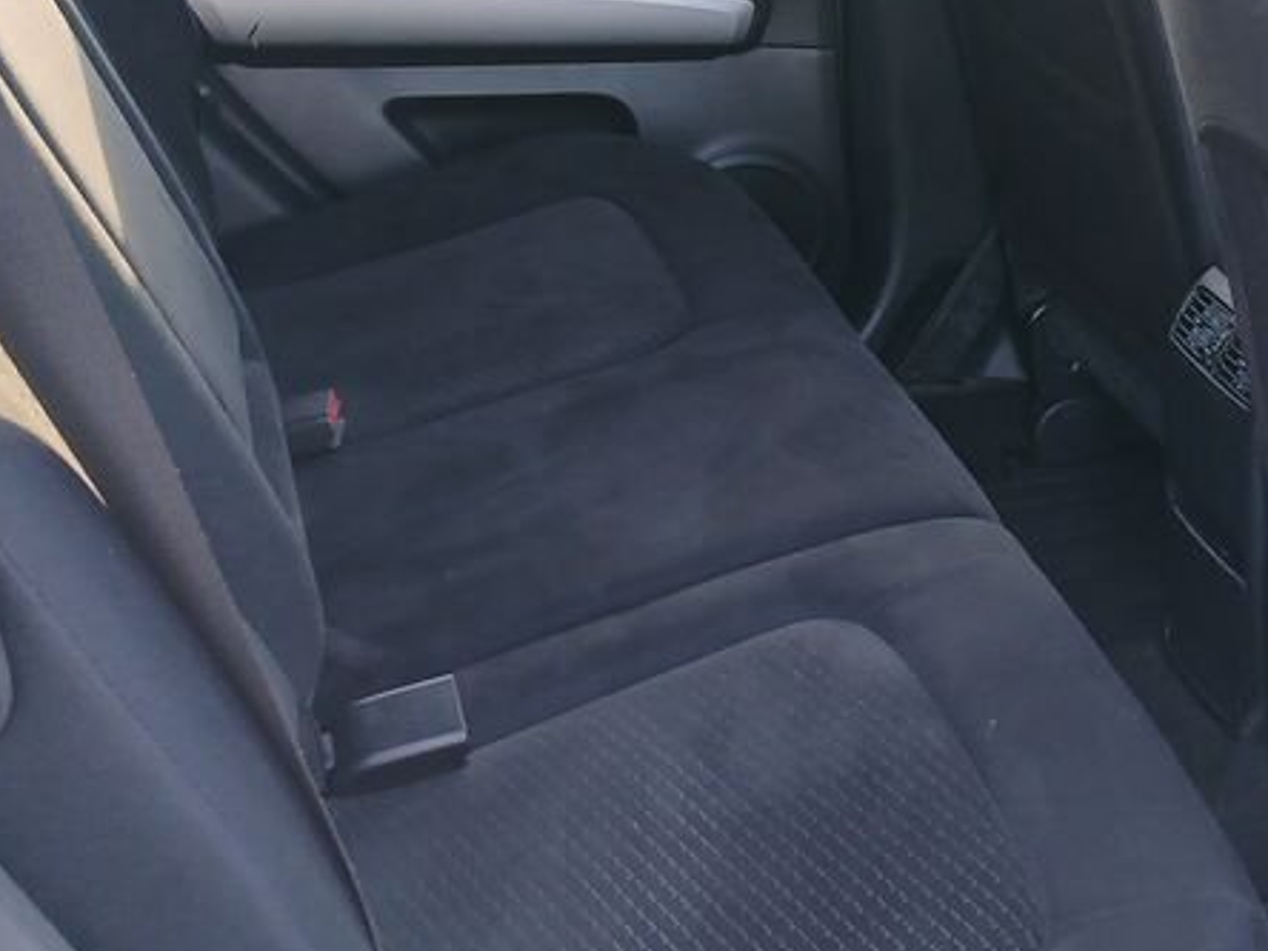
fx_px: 2198
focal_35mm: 60
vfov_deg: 24.3
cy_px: 331
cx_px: 977
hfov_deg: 31.5
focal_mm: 3.98
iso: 200
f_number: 1.8
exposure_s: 1/50
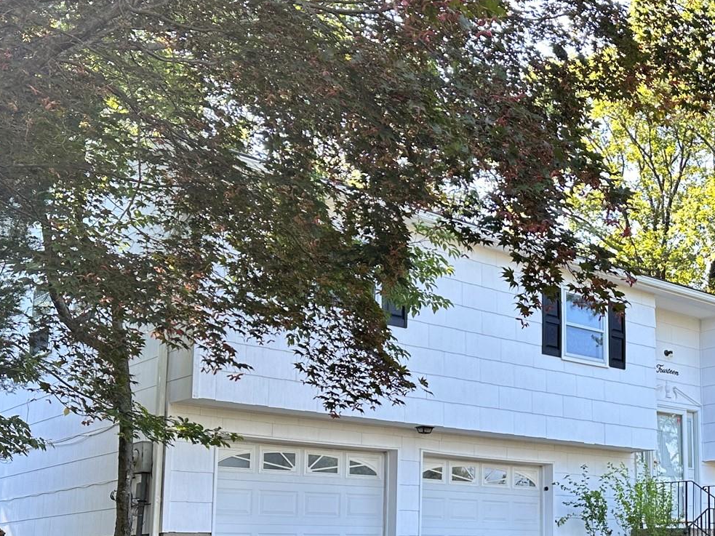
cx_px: 654
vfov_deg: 28.5
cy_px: 421
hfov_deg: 35.7
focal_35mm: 50
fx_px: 1033
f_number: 1.78
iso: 64
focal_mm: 6.86
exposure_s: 1/218
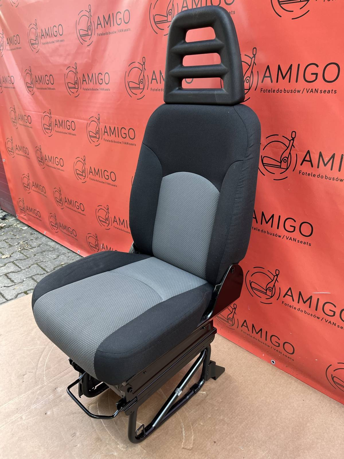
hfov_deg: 53.1
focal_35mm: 26
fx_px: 345
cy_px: 230
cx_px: 172
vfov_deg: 67.3
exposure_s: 1/121
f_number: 1.6
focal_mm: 5.1
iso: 80
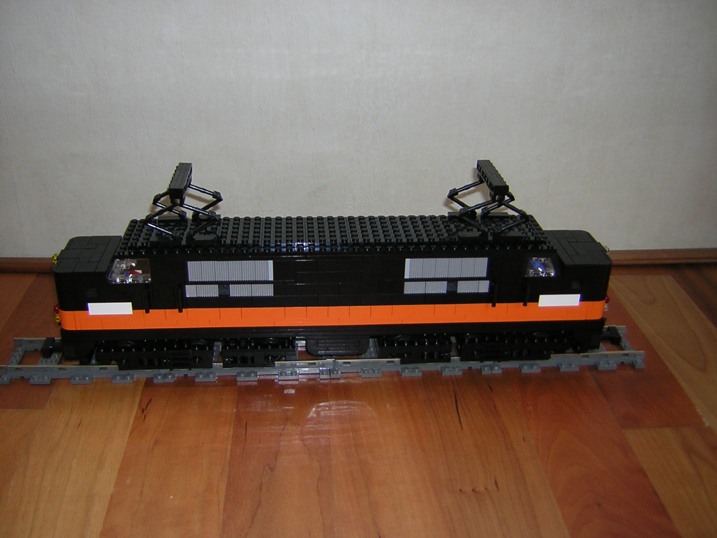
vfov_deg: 39.7
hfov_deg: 51.4
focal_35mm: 36
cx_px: 358
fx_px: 746
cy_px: 269
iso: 50
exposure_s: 1/60.1
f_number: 2.6
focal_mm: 4.7
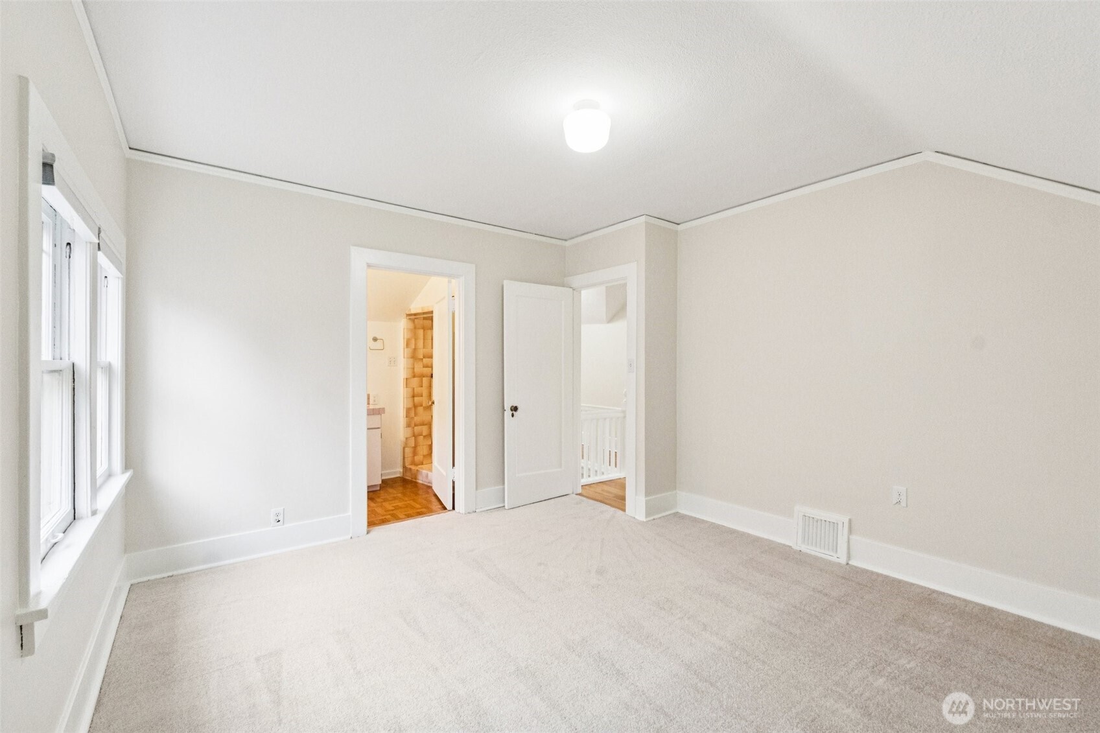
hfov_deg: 100.4
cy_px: 366
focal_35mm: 15
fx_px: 458
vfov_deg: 77.3
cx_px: 550
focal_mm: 10
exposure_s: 1/30
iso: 2000
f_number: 9
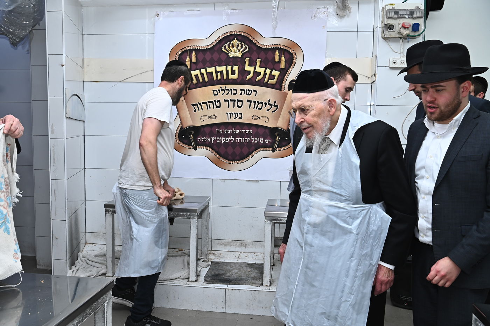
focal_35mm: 32
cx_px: 245
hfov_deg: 58.7
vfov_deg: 41.1
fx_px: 435
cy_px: 163
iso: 1000
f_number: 8
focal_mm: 32
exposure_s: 1/200
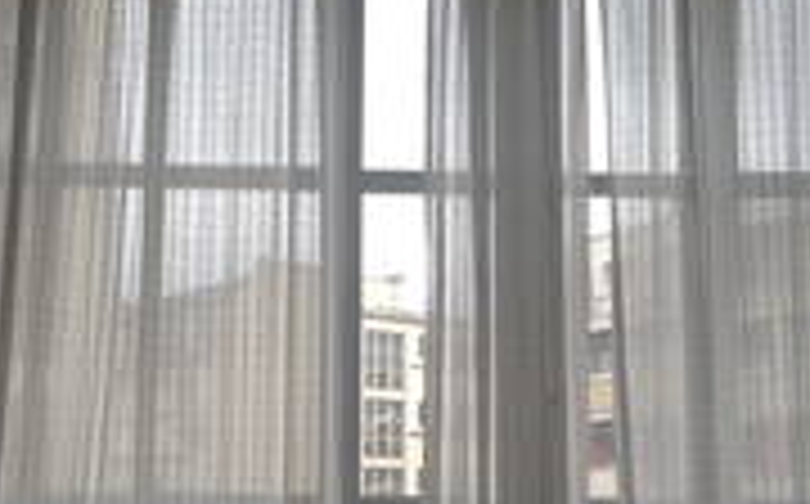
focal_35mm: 70
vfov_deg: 18.3
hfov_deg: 29.4
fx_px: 1543
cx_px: 378
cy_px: 436
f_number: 2.4
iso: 50
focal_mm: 4.12
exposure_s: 1/224
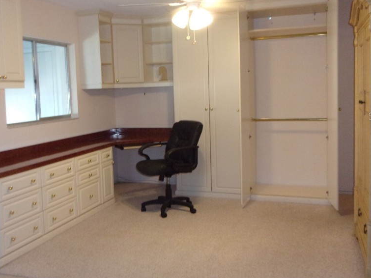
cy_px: 116
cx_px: 163
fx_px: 407
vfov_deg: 37.6
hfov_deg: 48.9
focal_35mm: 38
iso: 400
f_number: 3.9
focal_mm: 5.1
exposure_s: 1/34
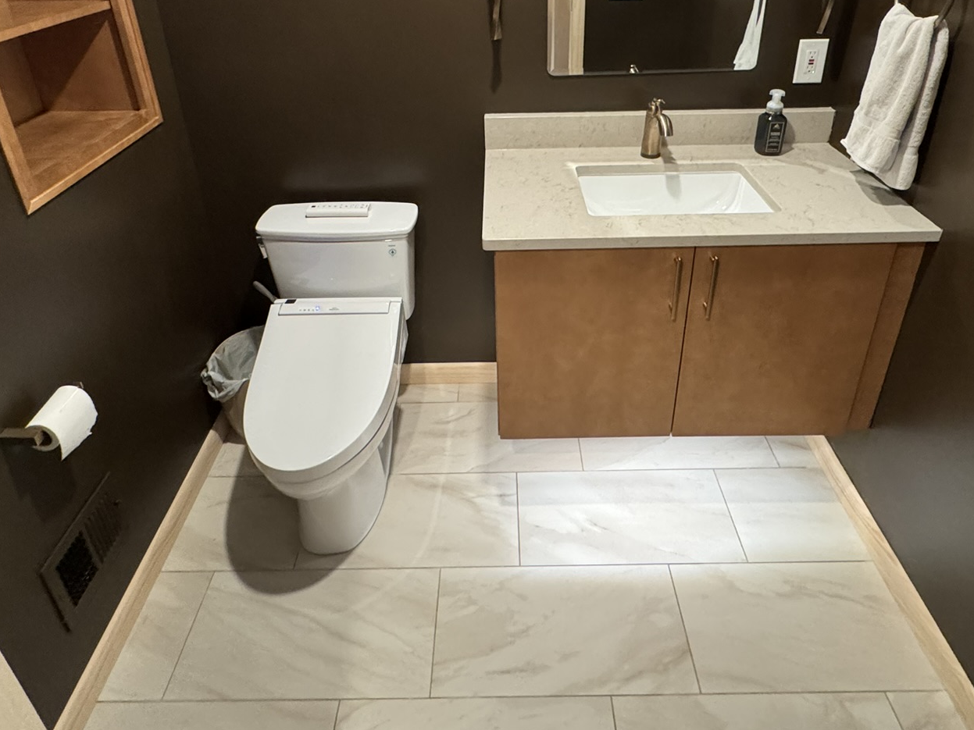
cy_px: 190
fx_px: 647
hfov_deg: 73.9
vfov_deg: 56.2
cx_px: 498
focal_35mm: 23
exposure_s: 1/59
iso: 640
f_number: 2.2
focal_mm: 2.22
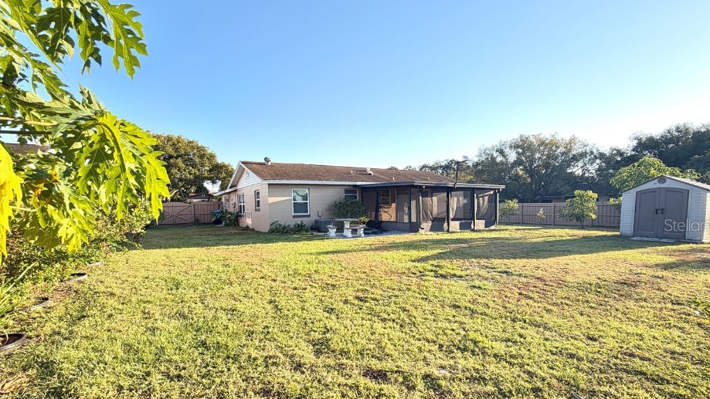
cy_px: 225
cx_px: 341
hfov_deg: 95.9
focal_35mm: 17
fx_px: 320
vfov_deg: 63.7
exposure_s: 1/207
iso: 64
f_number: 2.2
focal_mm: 2.22
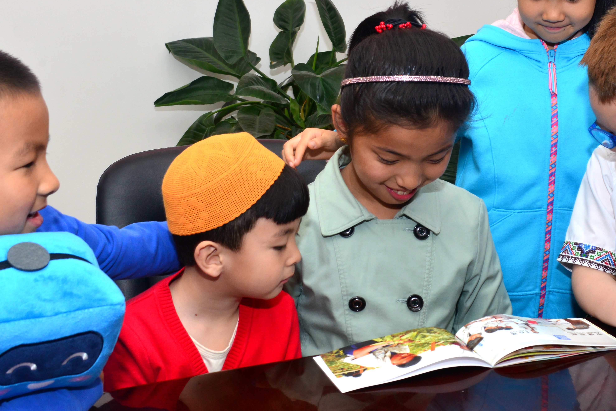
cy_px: 156
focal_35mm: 52
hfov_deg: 38.0
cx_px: 373
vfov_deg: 25.9
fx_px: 890
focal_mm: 28
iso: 800
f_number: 6.3
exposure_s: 1/60
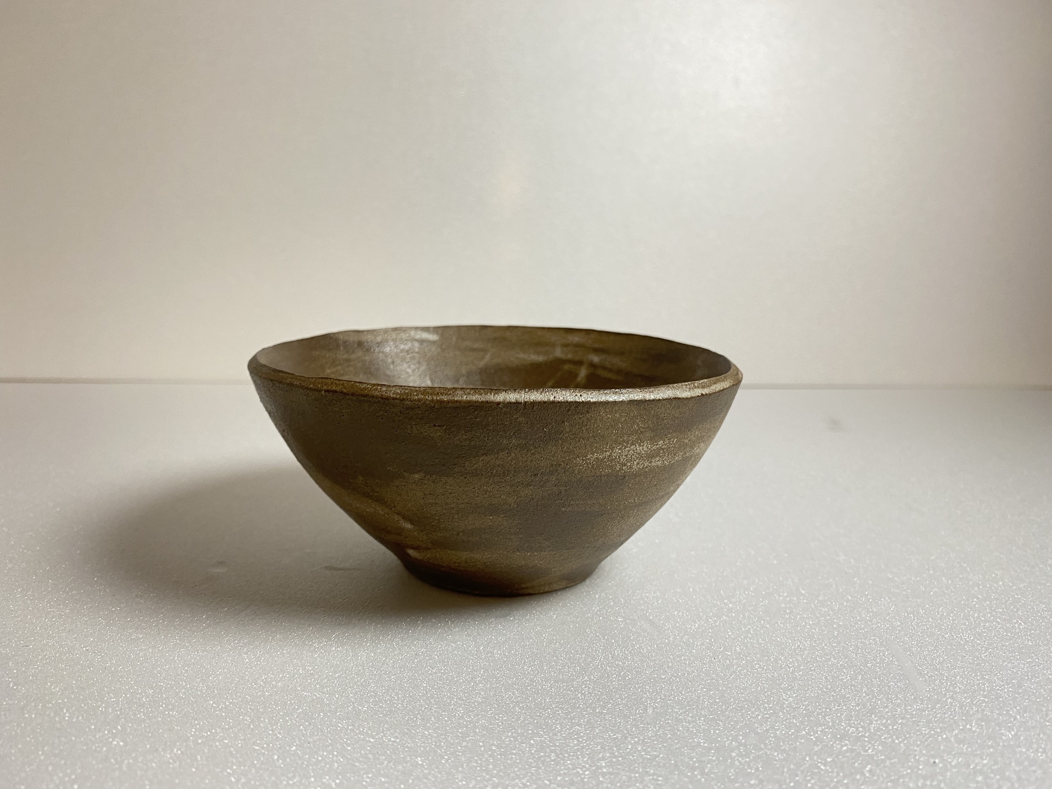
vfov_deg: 53.1
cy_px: 394
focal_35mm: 26
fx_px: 790
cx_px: 526
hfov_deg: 67.3
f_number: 1.8
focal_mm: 4.25
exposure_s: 1/60
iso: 100
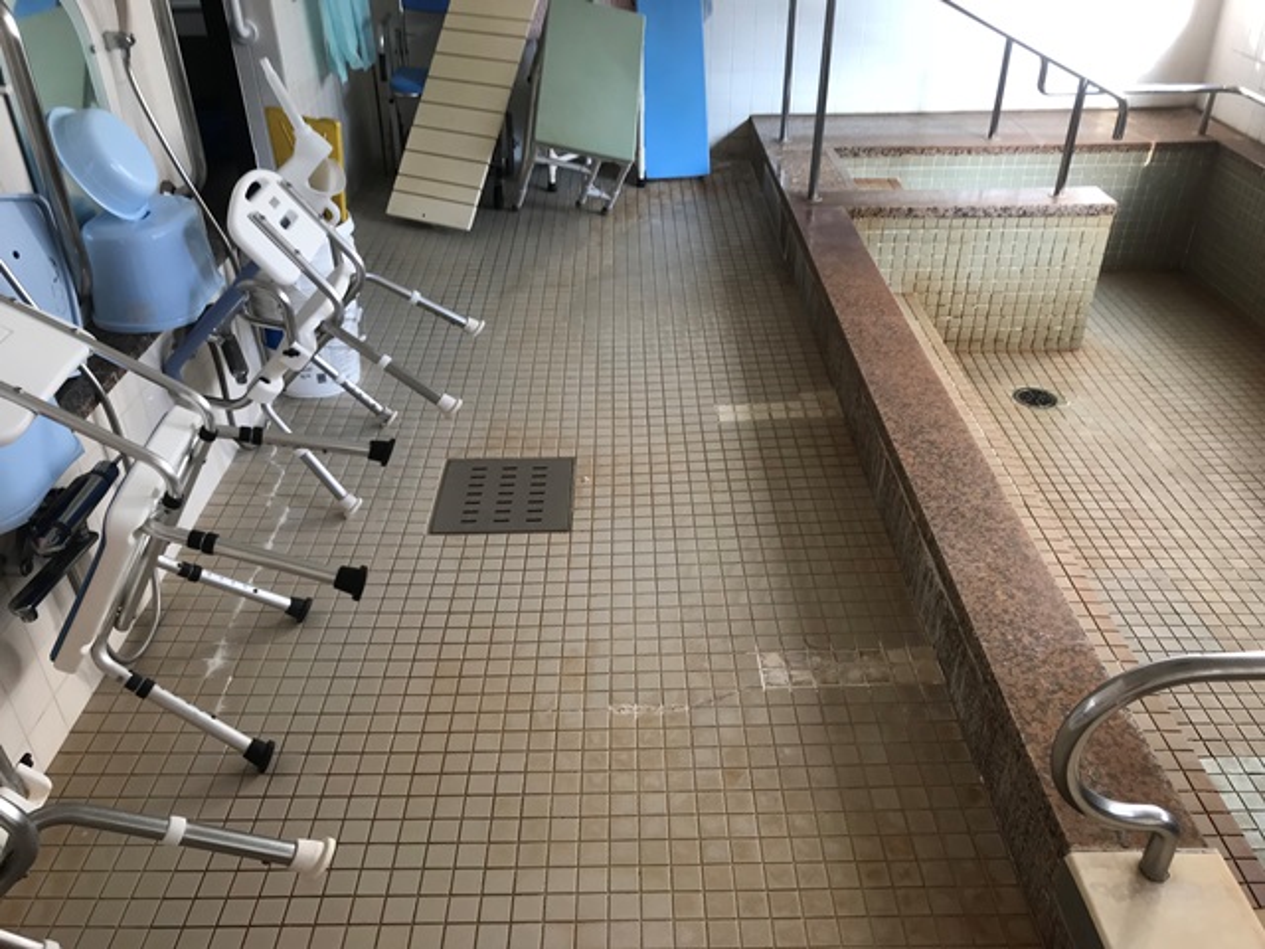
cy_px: 474
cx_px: 632
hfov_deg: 63.4
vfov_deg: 49.7
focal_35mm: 28
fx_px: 1023
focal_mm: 3.99
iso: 32
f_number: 1.8
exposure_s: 1/40
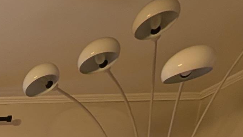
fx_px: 380
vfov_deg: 12.4
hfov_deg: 22.5
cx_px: -184
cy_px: 380
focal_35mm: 59
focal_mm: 2.02
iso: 45
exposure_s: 1/35.3
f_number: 1.7
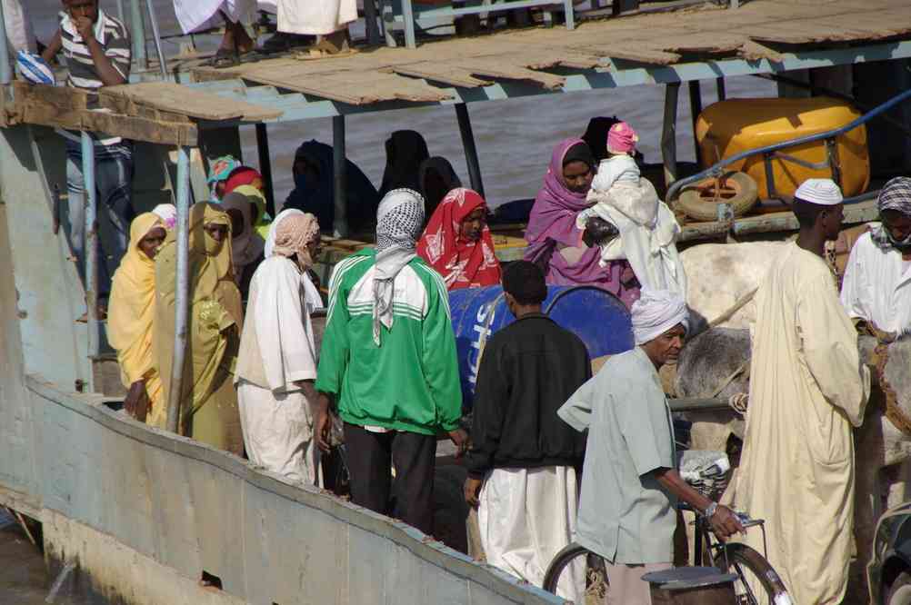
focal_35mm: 330
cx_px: 456
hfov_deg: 6.3
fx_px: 8342
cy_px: 302
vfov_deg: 4.2
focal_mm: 220
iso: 100
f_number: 8
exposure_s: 1/350
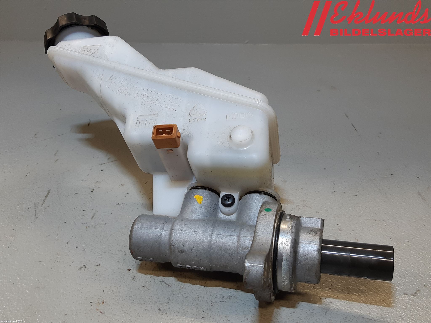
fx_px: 324
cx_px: 216
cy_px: 162
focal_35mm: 26
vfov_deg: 53.1
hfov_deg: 67.3
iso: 40
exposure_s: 1/60
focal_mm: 3.93
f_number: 1.7
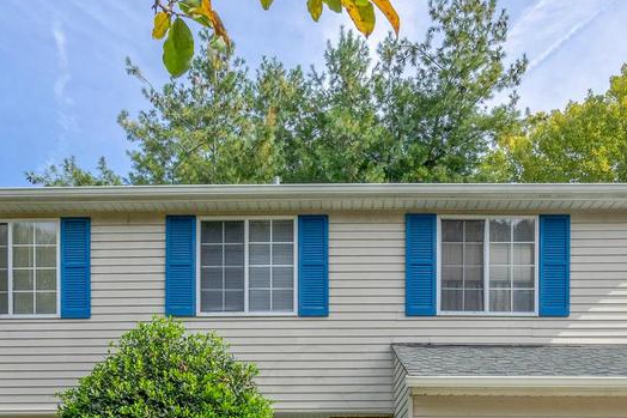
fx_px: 766
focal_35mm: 44
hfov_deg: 44.5
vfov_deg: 26.8
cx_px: 322
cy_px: 510
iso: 100
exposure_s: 1/2500
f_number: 8
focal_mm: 16
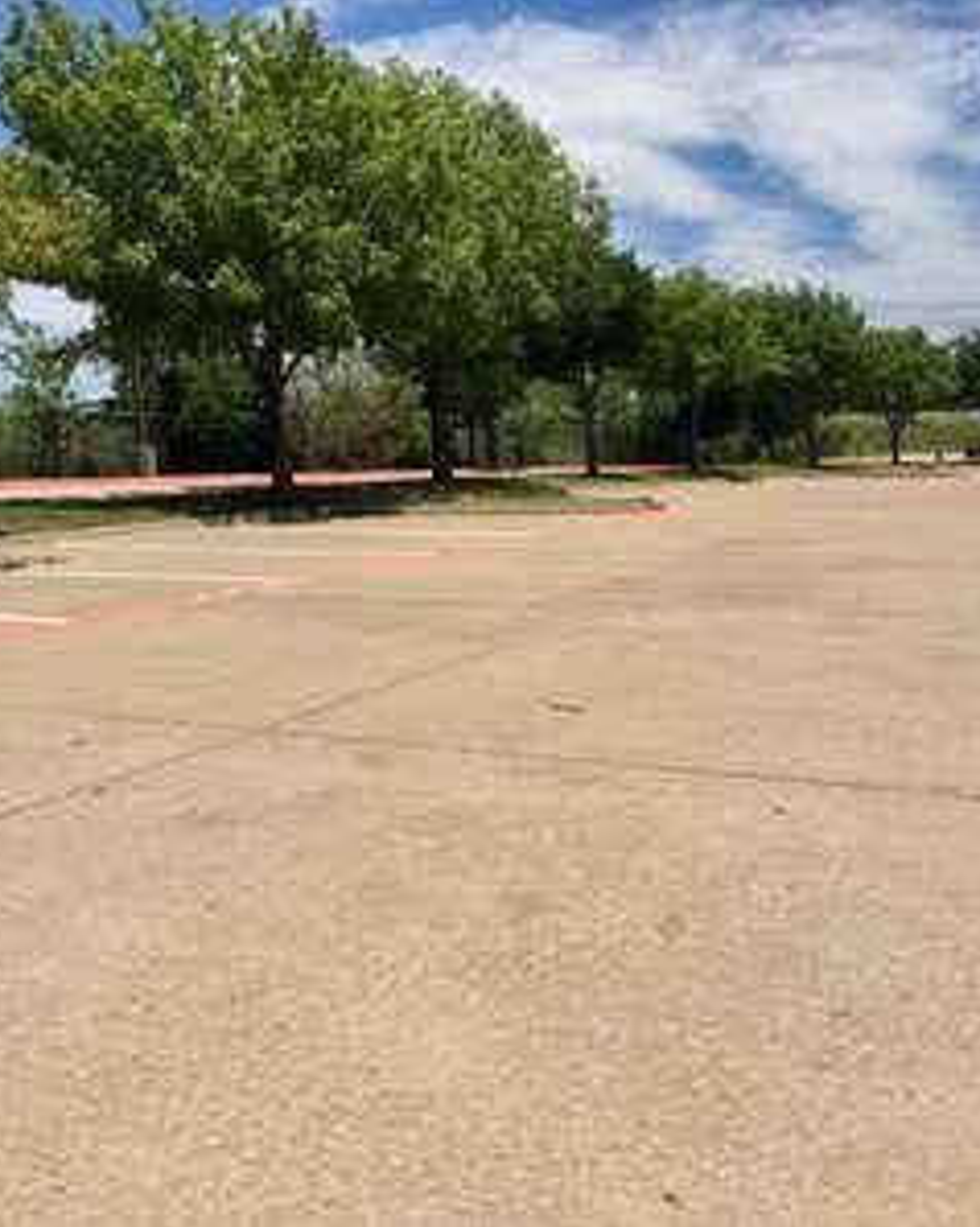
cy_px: 614
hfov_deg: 39.1
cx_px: 527
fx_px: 1379
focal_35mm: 38
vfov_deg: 48.0
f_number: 2.2
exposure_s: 1/2564
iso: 25
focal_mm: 4.15
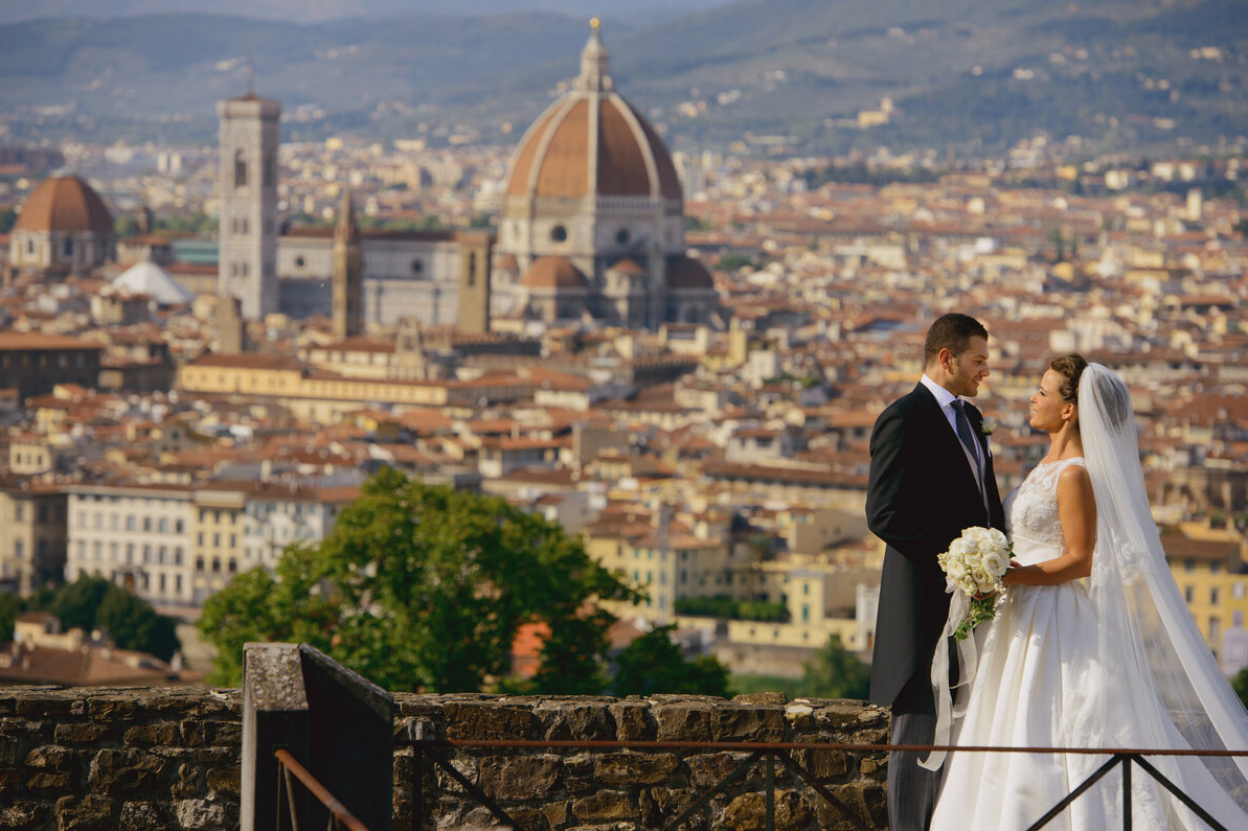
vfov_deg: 9.1
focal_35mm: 151
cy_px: 413
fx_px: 5234
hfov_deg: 13.6
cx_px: 621
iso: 100
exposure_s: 1/1000
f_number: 5
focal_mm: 150
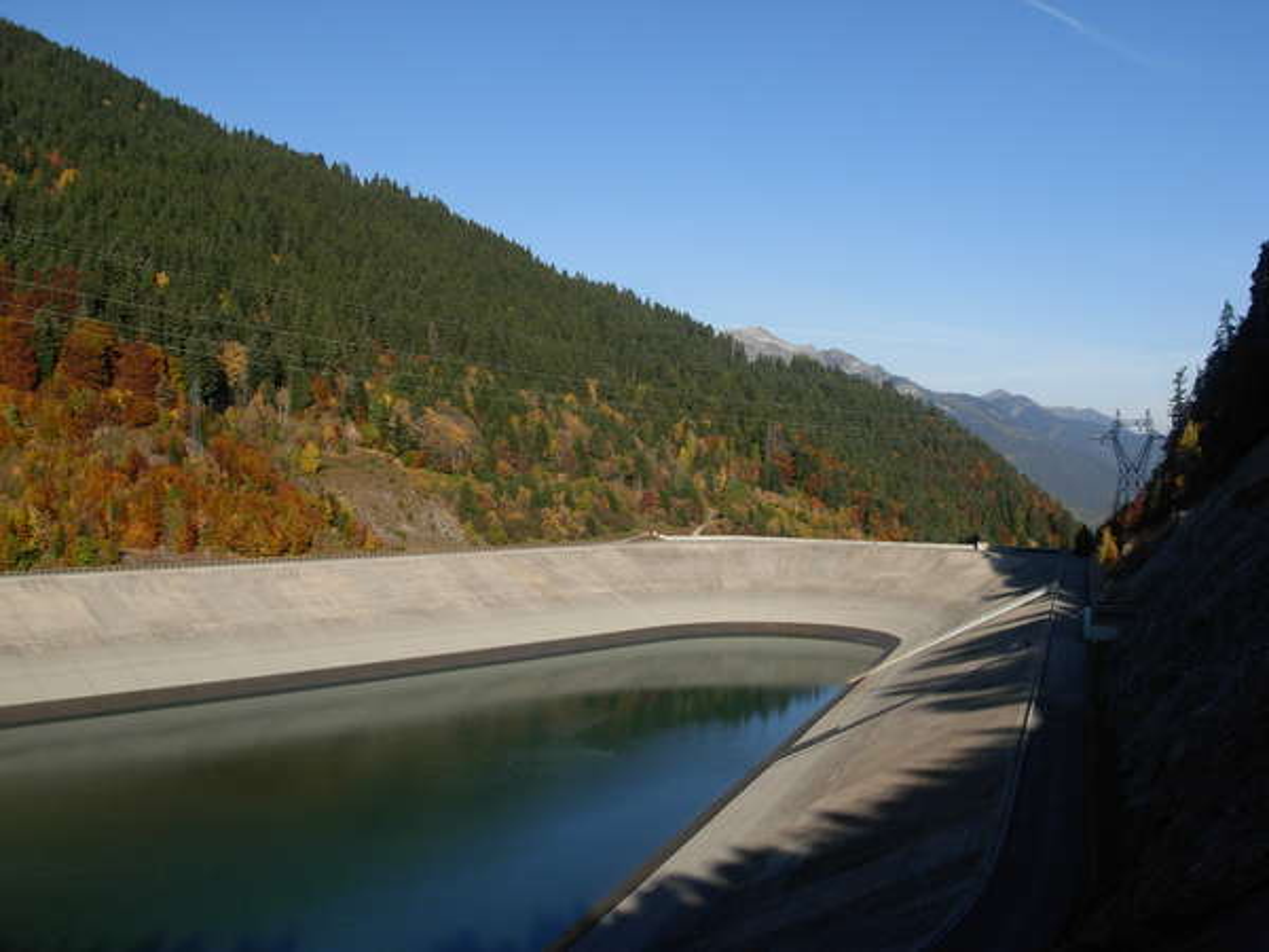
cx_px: 634
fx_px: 1393
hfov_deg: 49.0
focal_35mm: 38
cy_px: 476
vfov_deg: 37.7
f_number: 4.9
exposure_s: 1/575
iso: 79
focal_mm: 6.3
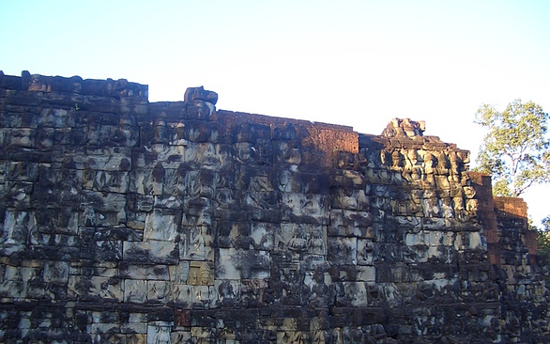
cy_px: 205
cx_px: 270
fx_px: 569
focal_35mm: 38
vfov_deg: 33.5
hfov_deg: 51.5
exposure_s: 1/100
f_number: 2.6
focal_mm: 5.8
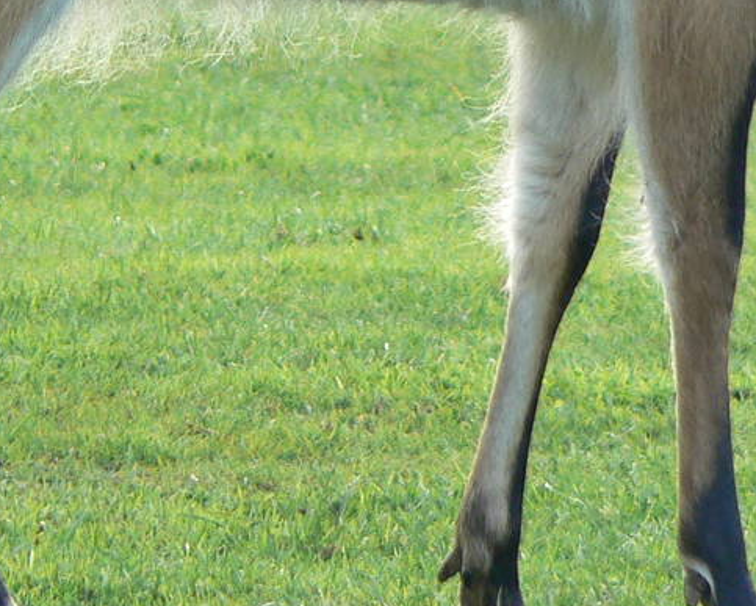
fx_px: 31254
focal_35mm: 1396
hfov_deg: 1.4
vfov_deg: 1.1
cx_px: 534
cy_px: -130
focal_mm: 72
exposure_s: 1/100
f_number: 5
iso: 80
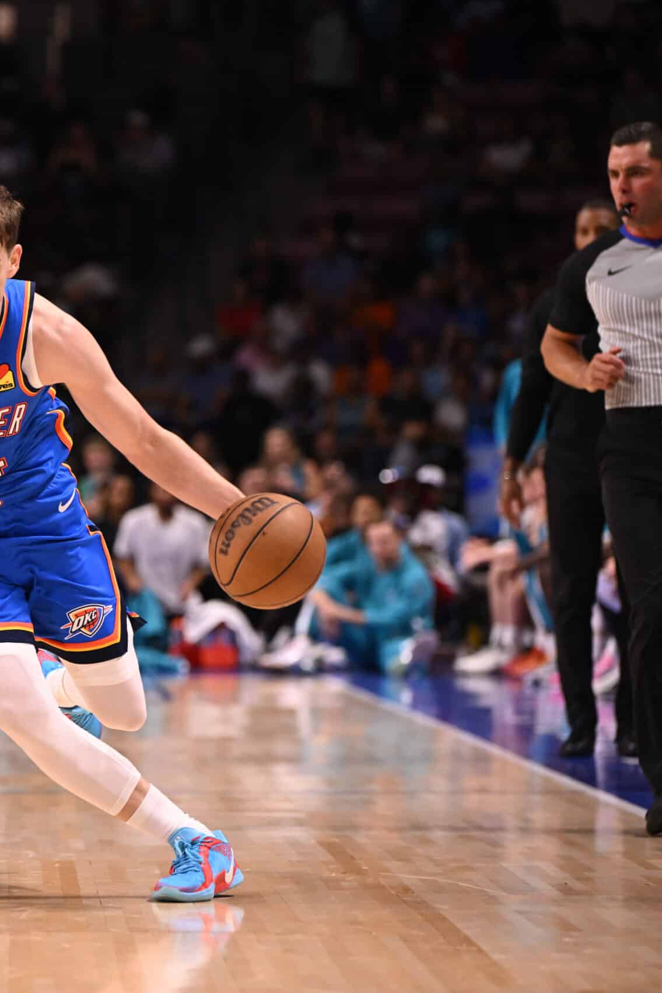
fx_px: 5600
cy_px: 497
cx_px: -28
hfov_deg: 6.7
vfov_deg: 10.1
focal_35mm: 203
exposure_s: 1/1000
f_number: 2.8
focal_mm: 135
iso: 2000
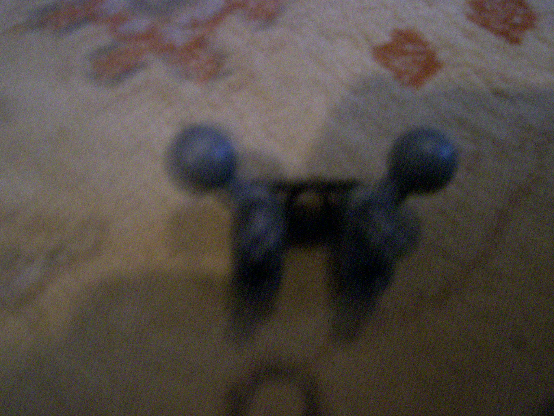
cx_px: 277
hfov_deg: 51.4
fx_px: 576
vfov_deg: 39.7
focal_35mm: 36
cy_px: 208
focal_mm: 5.9
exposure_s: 1/8
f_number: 4.5
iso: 400
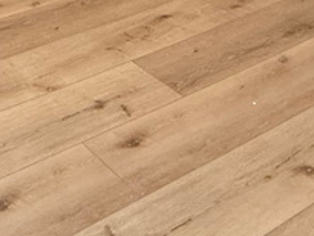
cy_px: -293
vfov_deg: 15.0
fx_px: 635
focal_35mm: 70
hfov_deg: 24.6
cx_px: -83
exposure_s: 1/60
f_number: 2.2
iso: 250
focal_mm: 2.22
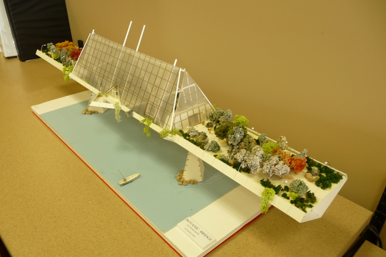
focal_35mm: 30
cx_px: 191
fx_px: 322
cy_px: 136
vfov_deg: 43.6
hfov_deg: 61.9
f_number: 3.3
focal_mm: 4.7
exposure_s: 1/10
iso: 100
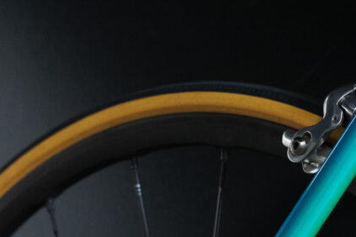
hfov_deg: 14.3
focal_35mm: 142
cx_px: 324
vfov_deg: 9.7
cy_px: 94
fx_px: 1404
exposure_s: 1/250
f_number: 3.2
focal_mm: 50
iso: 3200
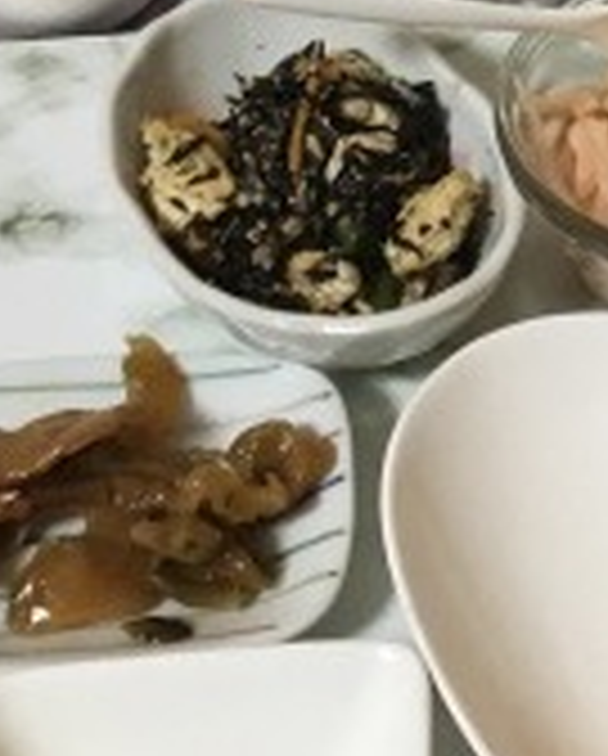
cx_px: 703
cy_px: -108
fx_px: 2266
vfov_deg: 18.2
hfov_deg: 14.8
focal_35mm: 101
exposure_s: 1/30
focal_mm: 4.15
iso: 200
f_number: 2.2
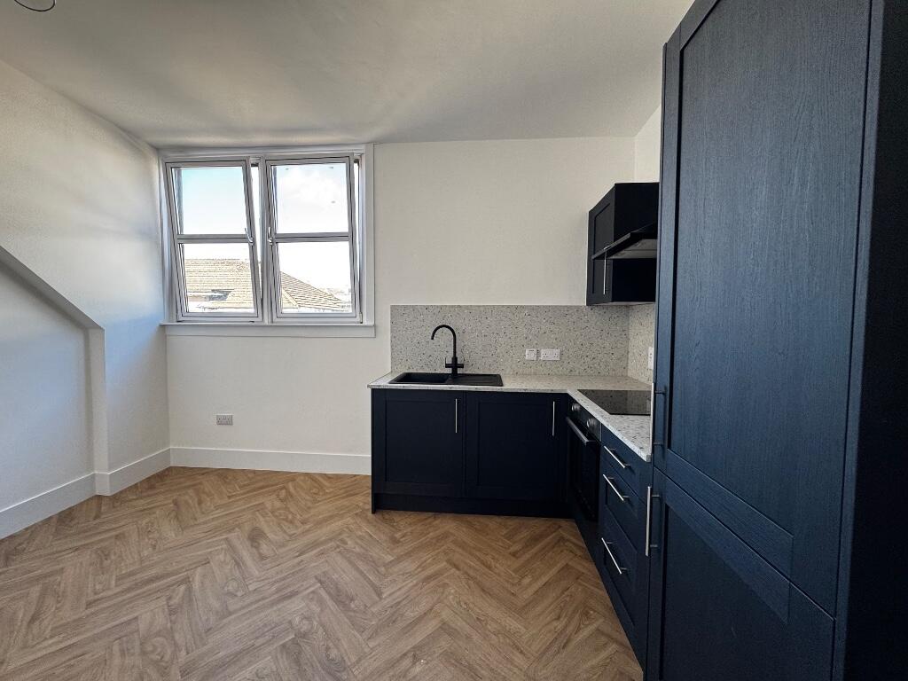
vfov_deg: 85.7
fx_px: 367
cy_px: 340
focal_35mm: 14
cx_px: 454
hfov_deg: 102.1
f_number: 2.2
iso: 125
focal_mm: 2.22
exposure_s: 1/99
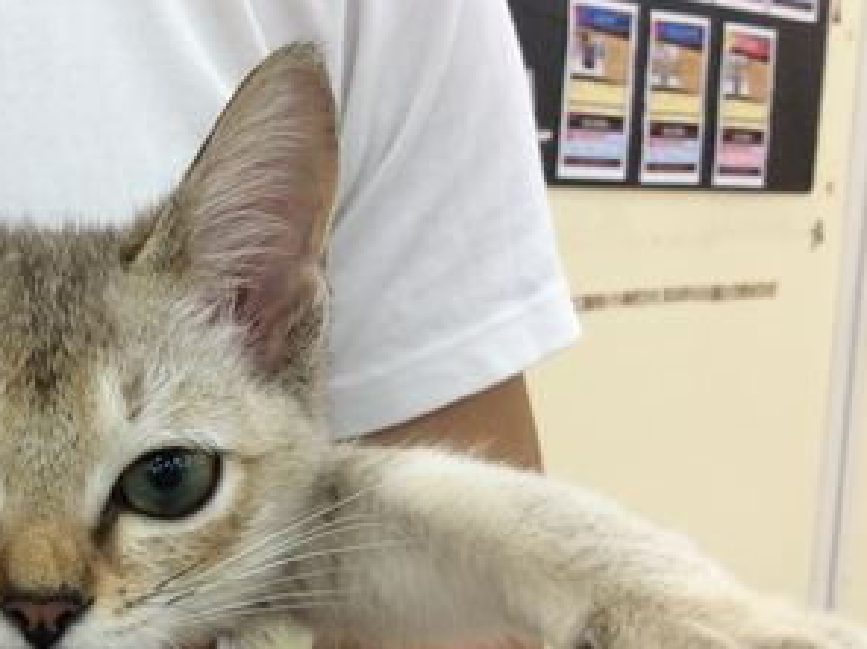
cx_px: 18
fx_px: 1627
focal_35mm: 65
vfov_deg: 22.4
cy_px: 487
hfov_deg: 28.2
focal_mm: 3.3
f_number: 2.4
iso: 32
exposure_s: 1/30
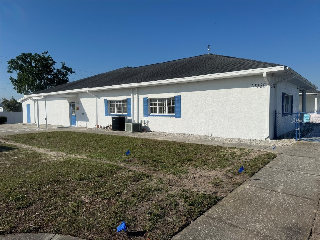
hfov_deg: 71.6
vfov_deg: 56.8
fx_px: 222
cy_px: 120
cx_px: 160
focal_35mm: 24
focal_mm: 6.76
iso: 80
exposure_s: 1/10417
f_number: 1.78
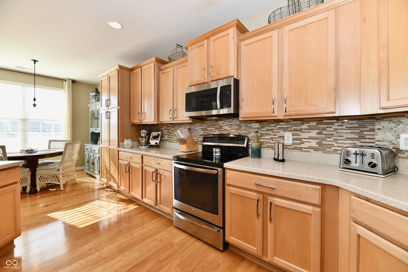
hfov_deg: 104.3
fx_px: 159
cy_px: 136
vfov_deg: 81.2
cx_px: 204
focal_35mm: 14
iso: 640
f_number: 7.1
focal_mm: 14
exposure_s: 1/200
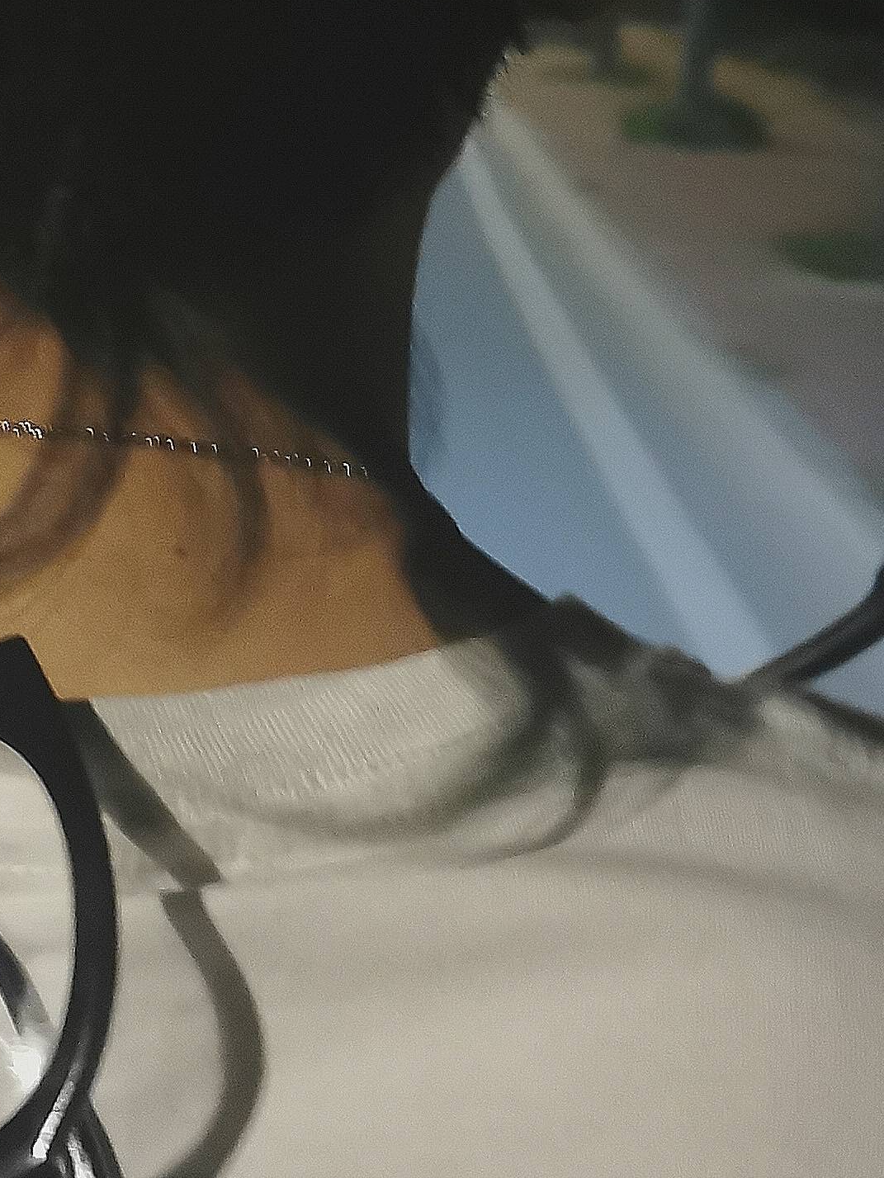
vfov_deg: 28.1
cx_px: 100
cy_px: 438
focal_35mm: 69
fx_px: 2348
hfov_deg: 20.9
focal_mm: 5.58
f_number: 1.8
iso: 1250
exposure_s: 1/20
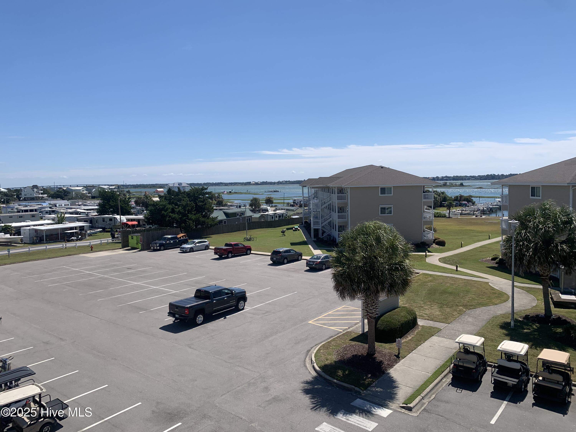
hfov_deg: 67.3
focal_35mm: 26
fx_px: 433
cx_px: 288
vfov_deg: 53.1
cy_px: 216
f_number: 1.8
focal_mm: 4.25
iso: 25
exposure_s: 1/3650
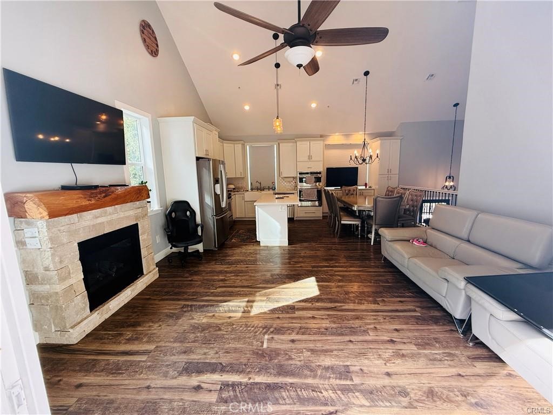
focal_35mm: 14
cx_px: 276
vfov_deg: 85.7
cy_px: 208
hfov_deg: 102.1
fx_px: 224
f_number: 2.2
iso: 100
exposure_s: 1/99
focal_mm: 2.22
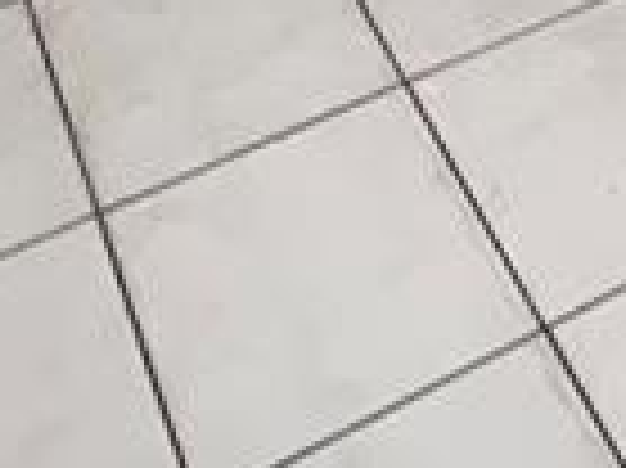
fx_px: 1861
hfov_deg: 18.6
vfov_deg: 9.5
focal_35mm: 103
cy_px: -1102
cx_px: 631
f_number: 2.2
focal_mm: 2.22
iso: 1000
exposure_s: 1/16
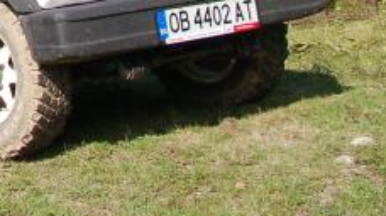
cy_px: -201
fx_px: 1013
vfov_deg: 11.2
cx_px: -245
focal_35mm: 99
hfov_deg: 18.3
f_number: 10
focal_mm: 18
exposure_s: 1/320
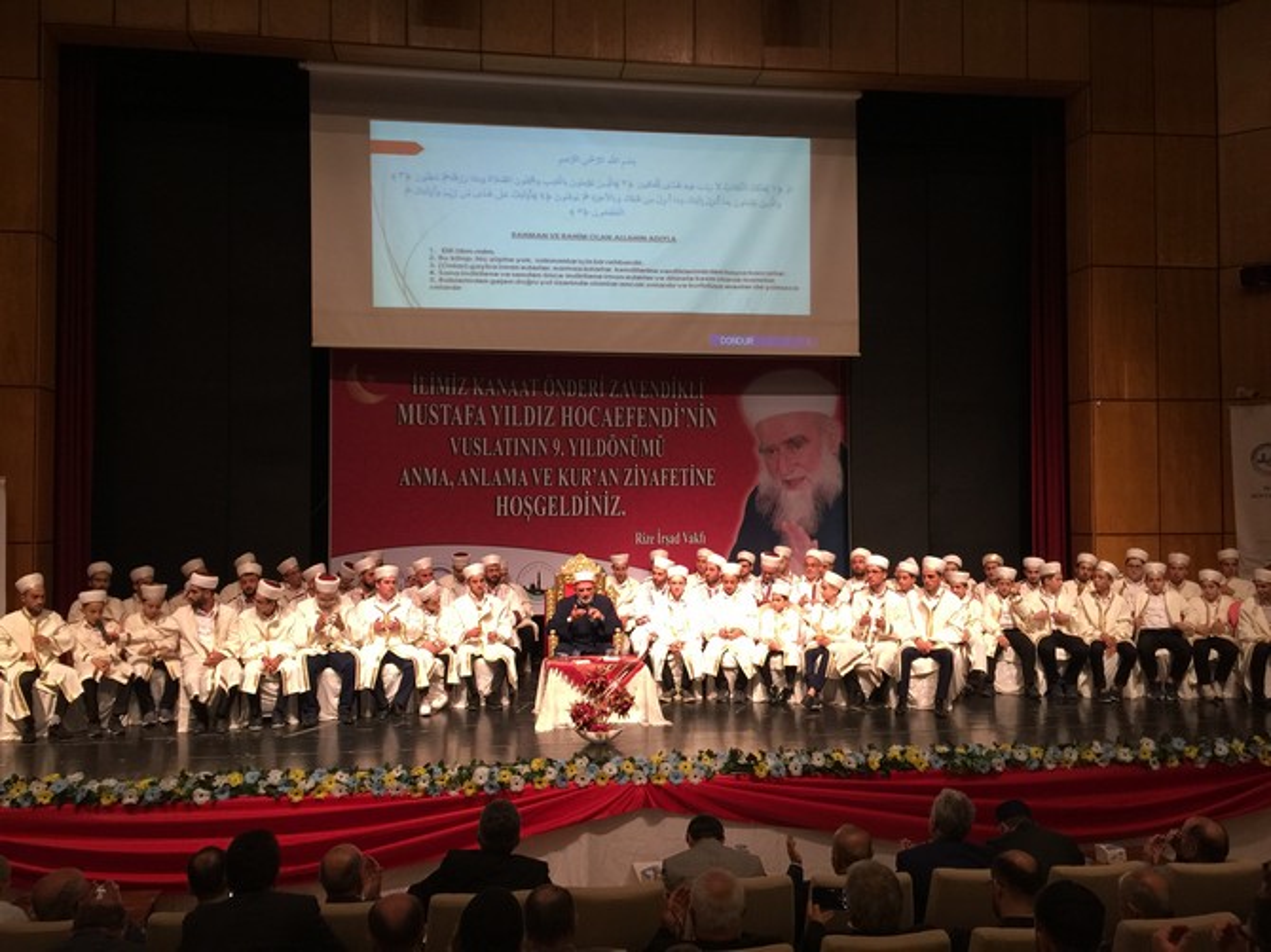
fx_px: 1064
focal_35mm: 29
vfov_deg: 48.2
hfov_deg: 61.7
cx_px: 636
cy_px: 476
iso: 80
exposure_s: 1/33
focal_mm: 4.15
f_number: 2.2
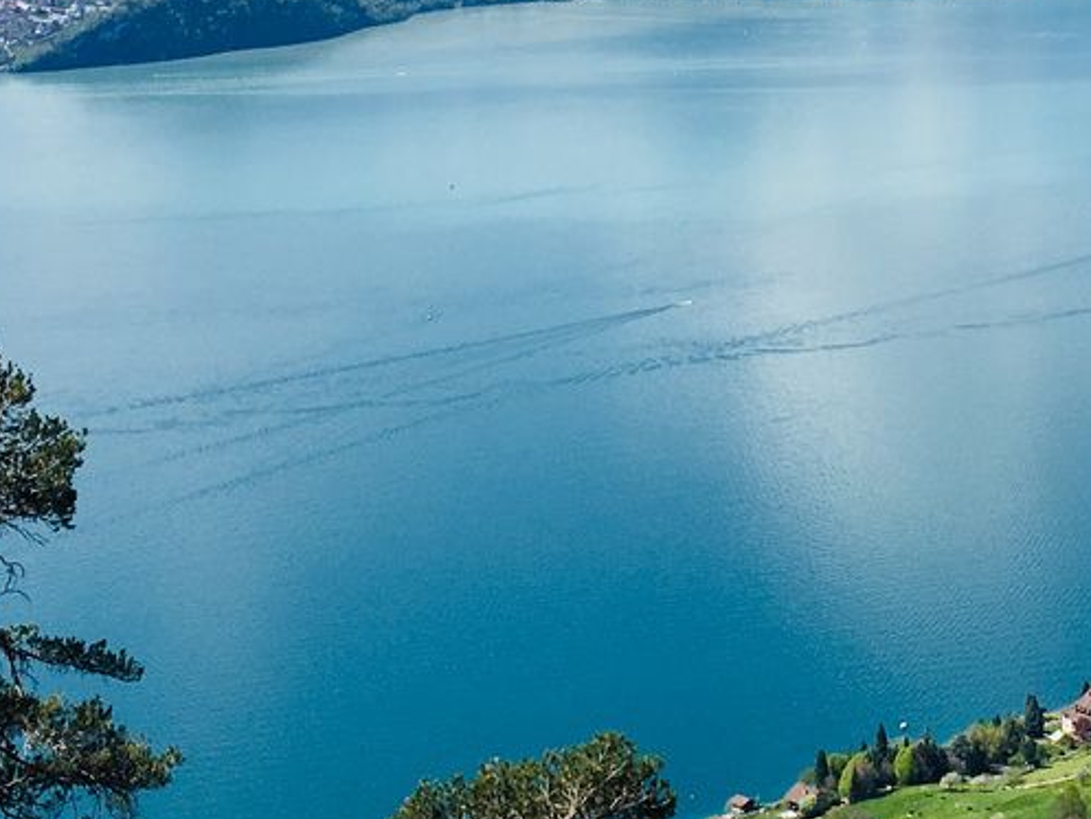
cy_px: -2
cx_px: 885
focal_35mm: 84
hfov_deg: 22.9
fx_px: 2648
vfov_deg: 17.2
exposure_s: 1/1923
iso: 25
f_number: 2.2
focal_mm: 4.15
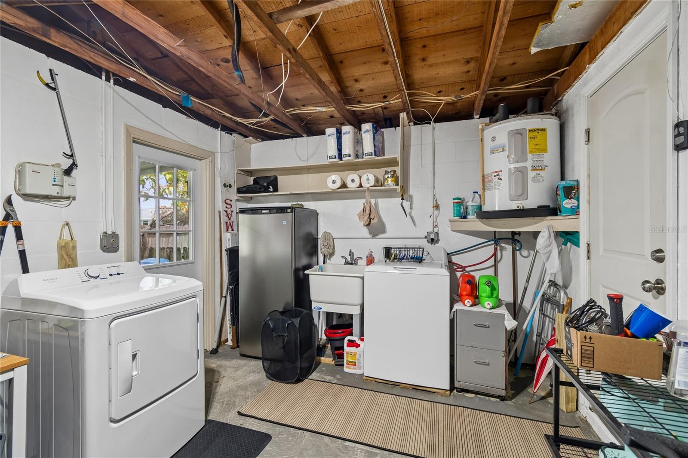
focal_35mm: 15
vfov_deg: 77.3
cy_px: 229
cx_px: 344
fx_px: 287
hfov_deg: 100.4
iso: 100
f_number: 7.1
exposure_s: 1/3.33
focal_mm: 10
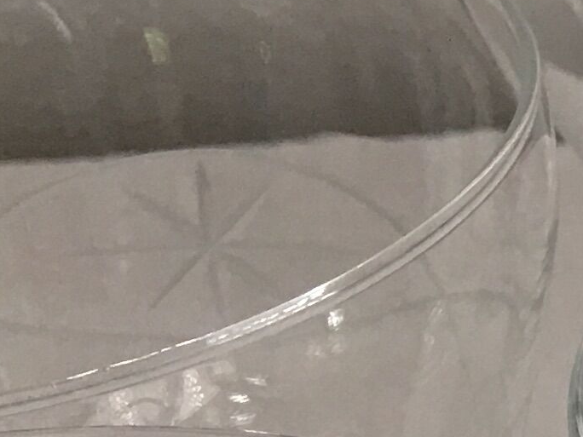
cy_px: 880
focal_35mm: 171
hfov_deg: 10.0
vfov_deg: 8.3
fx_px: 2880
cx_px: 1429
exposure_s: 1/33
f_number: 2.2
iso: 32
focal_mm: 4.15
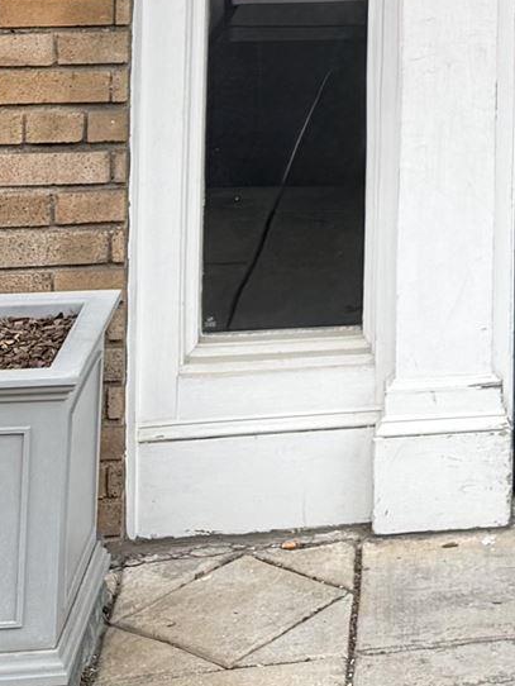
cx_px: 860
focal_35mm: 102
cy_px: -399
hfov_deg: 13.4
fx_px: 2022
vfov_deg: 17.1
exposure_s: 1/1271
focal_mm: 6.76
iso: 80
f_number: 1.78
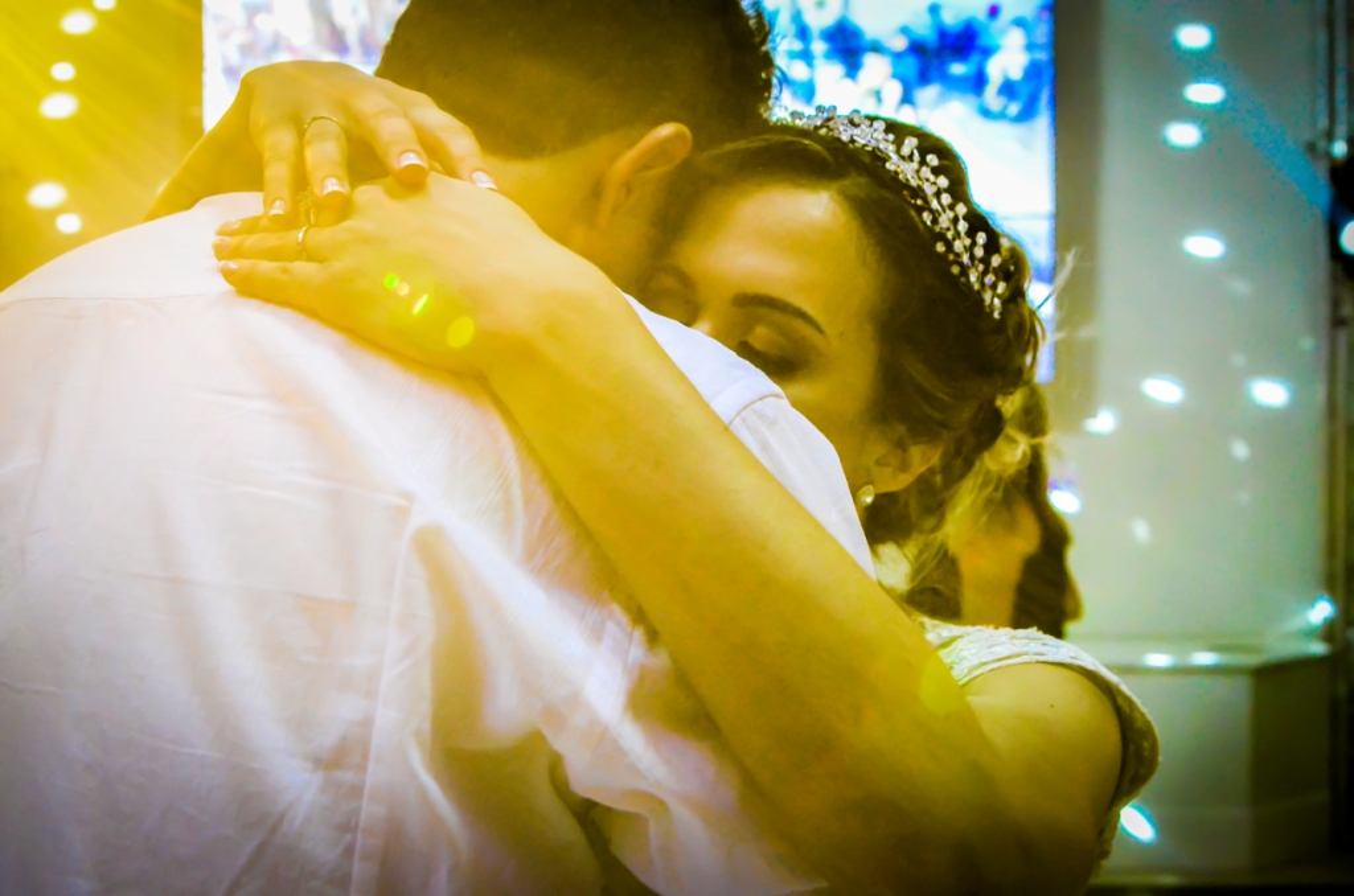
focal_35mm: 46
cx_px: 677
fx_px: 1745
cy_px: 448
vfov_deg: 28.8
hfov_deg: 42.4
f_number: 5.6
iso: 6400
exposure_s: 1/100
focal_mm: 31
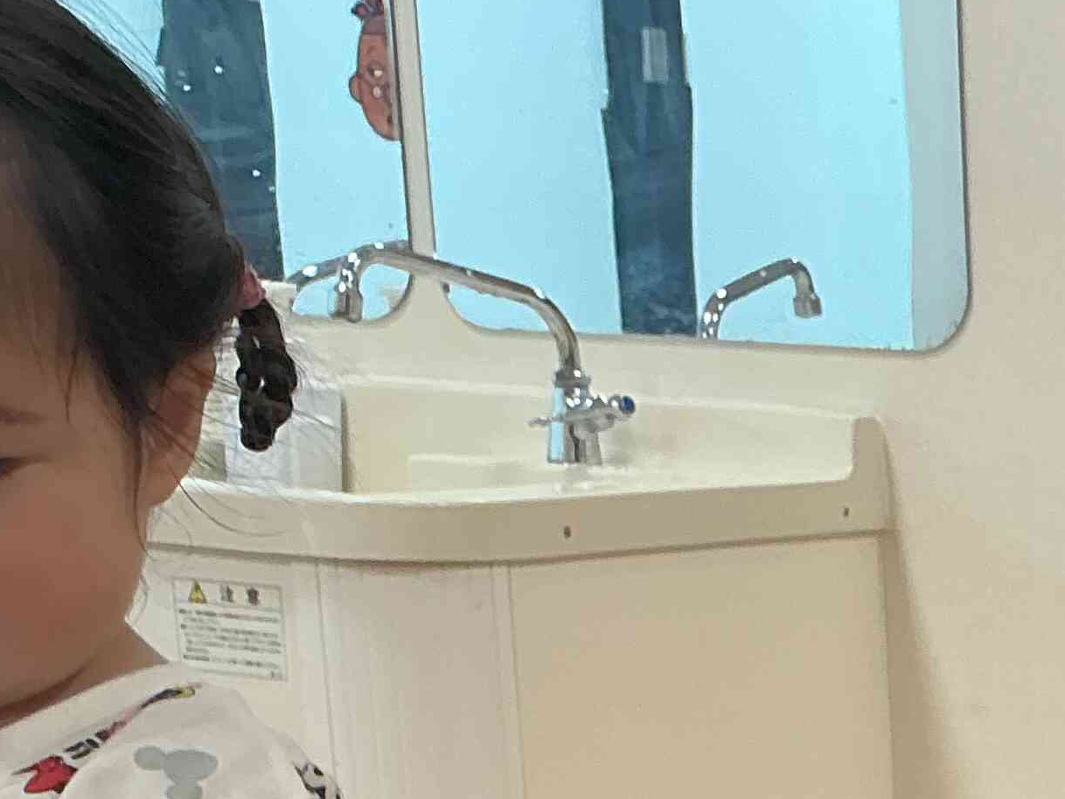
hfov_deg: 17.6
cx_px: 1755
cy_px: 1214
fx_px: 2954
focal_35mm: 96
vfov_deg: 14.3
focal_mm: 3
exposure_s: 1/60
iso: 50
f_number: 1.8
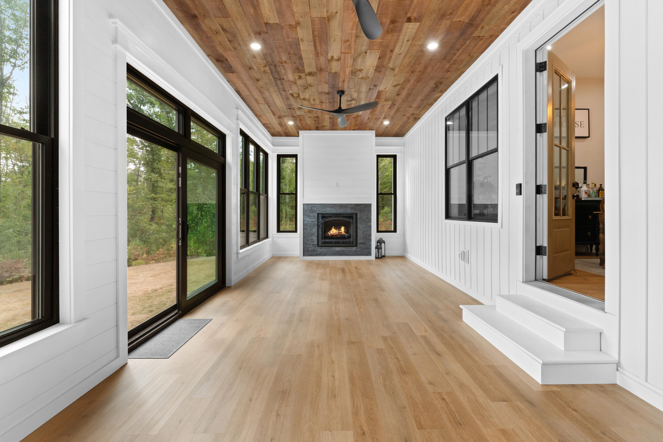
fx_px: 276
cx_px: 332
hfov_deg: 100.4
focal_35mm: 15
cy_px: 221
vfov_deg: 77.3
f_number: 11
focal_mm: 15
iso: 320
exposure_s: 1/8
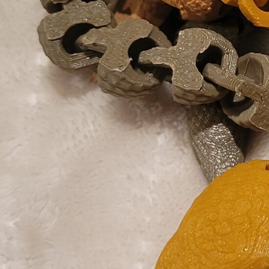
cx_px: 344
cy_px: 38
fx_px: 941
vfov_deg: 16.1
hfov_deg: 15.5
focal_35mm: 107
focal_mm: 5.4
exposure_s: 1/40
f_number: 1.8
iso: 500
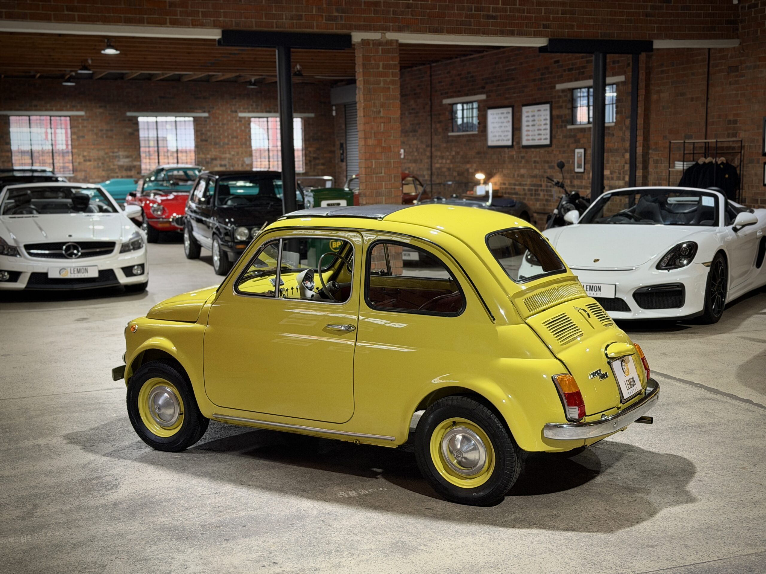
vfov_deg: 30.3
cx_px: 383
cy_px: 287
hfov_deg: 39.7
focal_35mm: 48
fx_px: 1062
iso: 250
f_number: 1.78
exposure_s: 1/50
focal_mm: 6.76
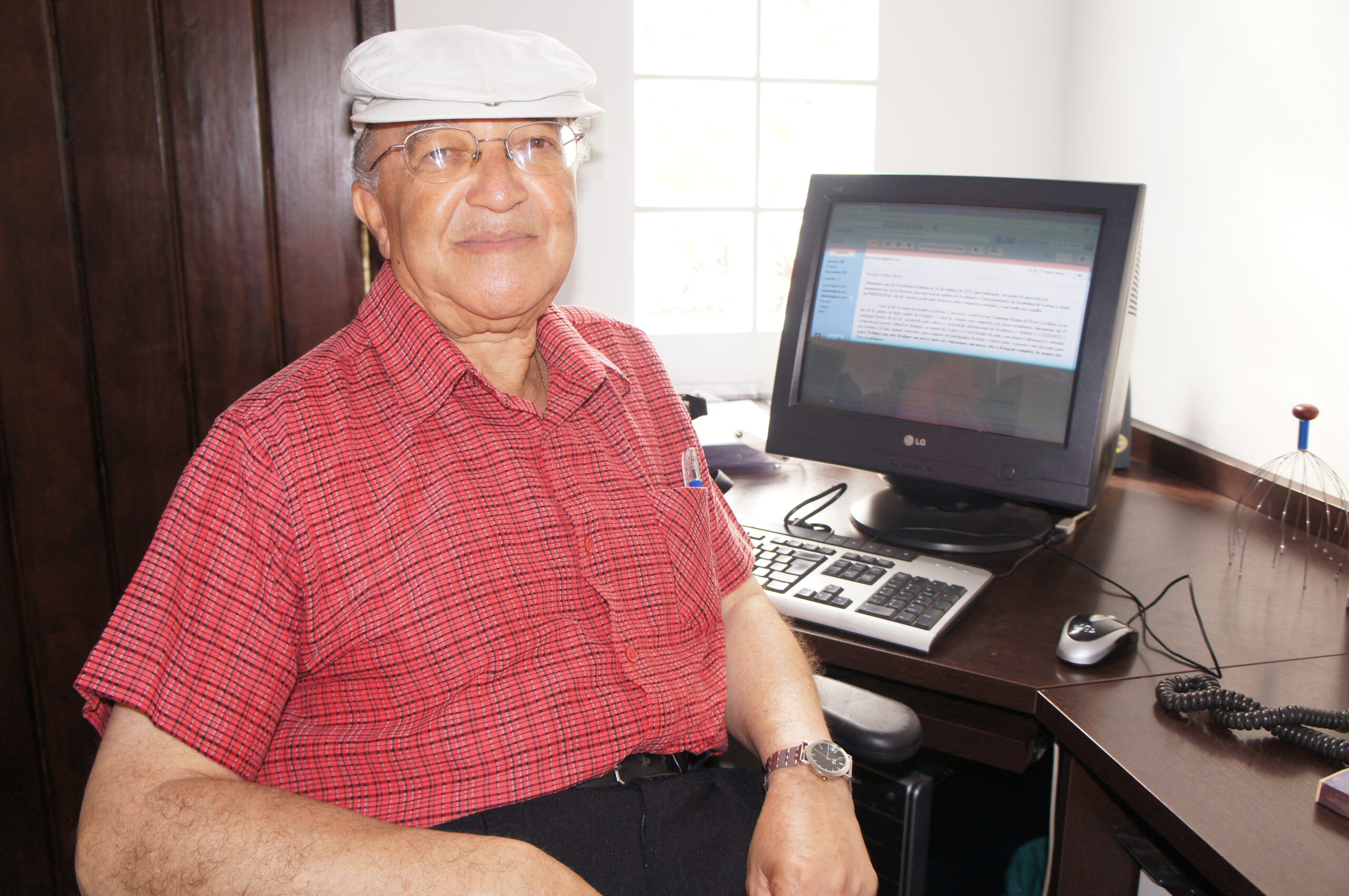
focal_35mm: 32
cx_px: 674
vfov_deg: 41.6
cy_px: 448
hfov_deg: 59.5
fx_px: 1179
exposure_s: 1/160
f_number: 4
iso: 500
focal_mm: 21
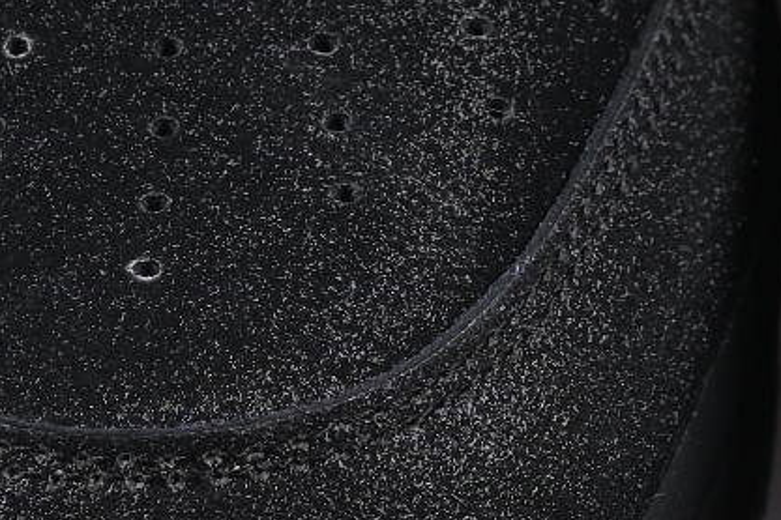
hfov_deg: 4.1
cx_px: 822
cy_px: -137
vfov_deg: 2.7
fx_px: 10868
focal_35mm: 501
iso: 160
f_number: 6.3
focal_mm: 50
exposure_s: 1/60
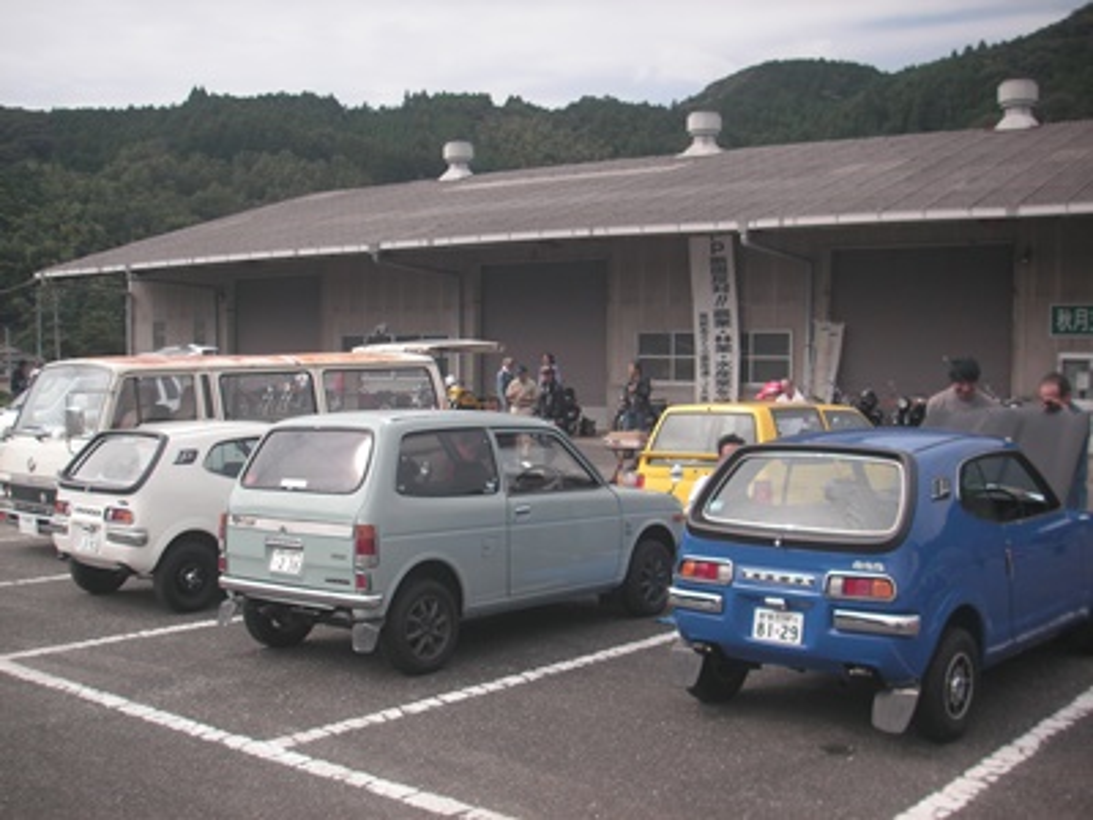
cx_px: 546
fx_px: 1200
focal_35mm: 38
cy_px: 410
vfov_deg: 37.7
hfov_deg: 49.0
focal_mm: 6.3
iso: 50
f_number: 3.3
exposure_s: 1/500
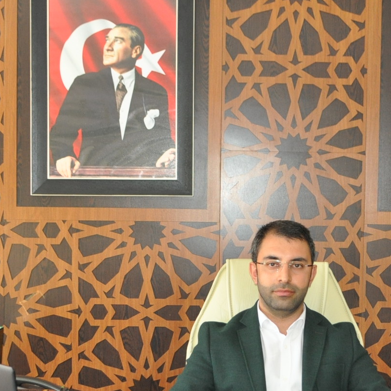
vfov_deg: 21.3
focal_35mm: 81
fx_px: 1035
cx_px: 267
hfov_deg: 21.3
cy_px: 262
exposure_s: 1/60
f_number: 4
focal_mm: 24
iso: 800
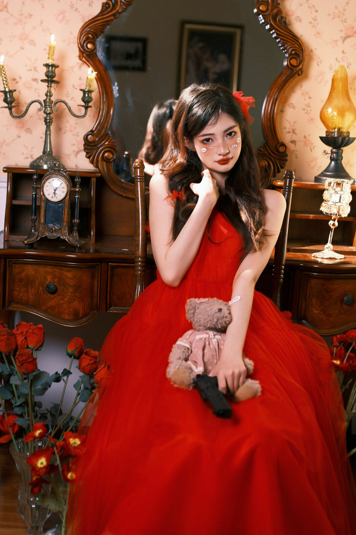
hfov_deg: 25.5
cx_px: 178
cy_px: 268
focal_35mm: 53
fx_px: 786
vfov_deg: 37.5
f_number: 2
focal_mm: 35
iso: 1000
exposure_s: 1/80
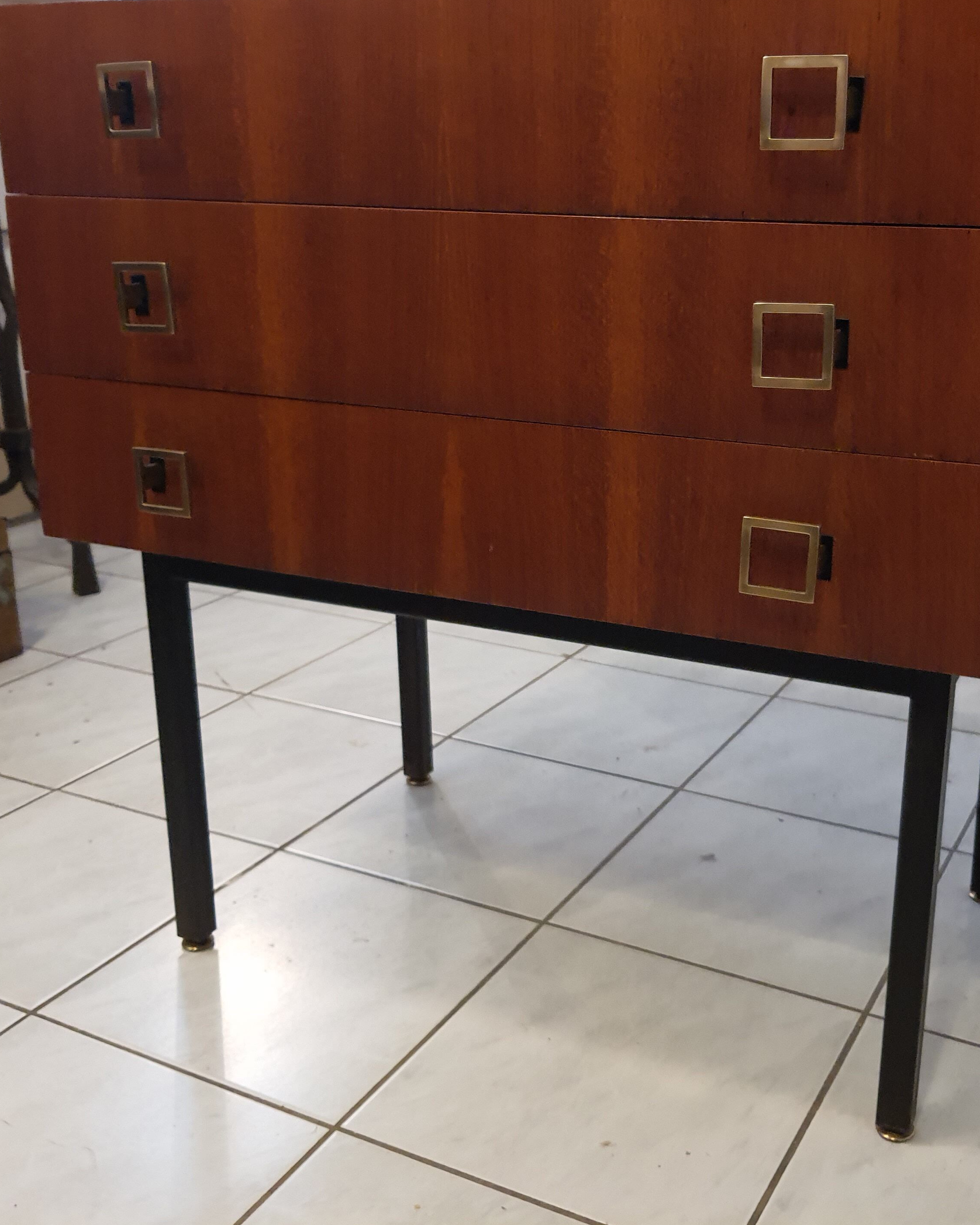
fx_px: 1305
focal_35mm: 36
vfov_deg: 50.2
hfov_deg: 40.8
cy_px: 577
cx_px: 630
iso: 400
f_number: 1.7
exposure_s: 1/25
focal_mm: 4.32
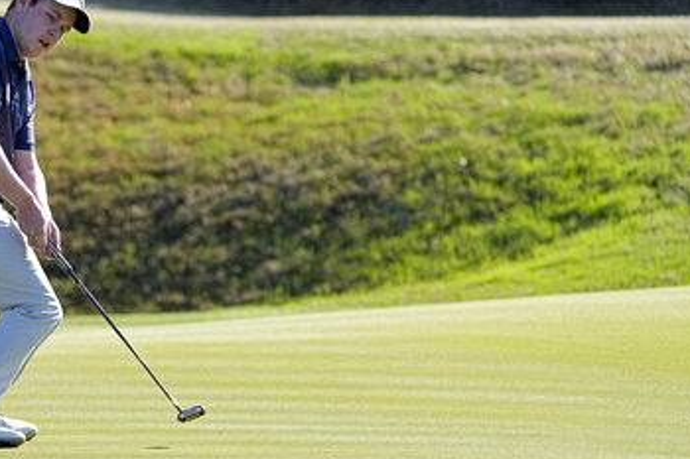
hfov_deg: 3.5
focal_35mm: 591
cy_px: 228
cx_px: 213
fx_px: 11322
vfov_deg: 2.3
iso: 640
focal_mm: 404
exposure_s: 1/1000
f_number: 6.3
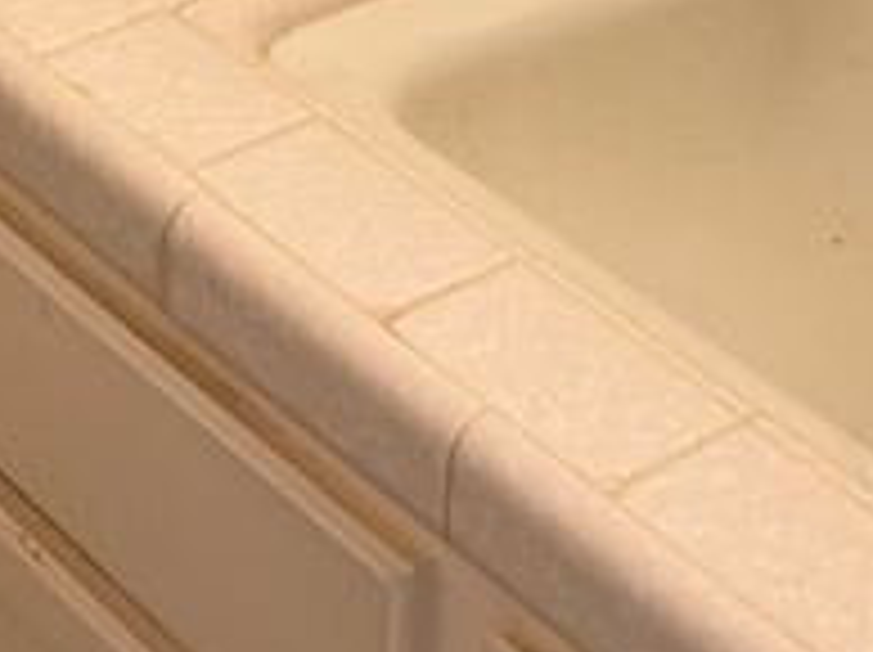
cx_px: -450
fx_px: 3199
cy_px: -692
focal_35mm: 127
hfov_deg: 14.5
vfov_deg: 10.6
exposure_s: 1/60
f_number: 1.78
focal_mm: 6.76
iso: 200
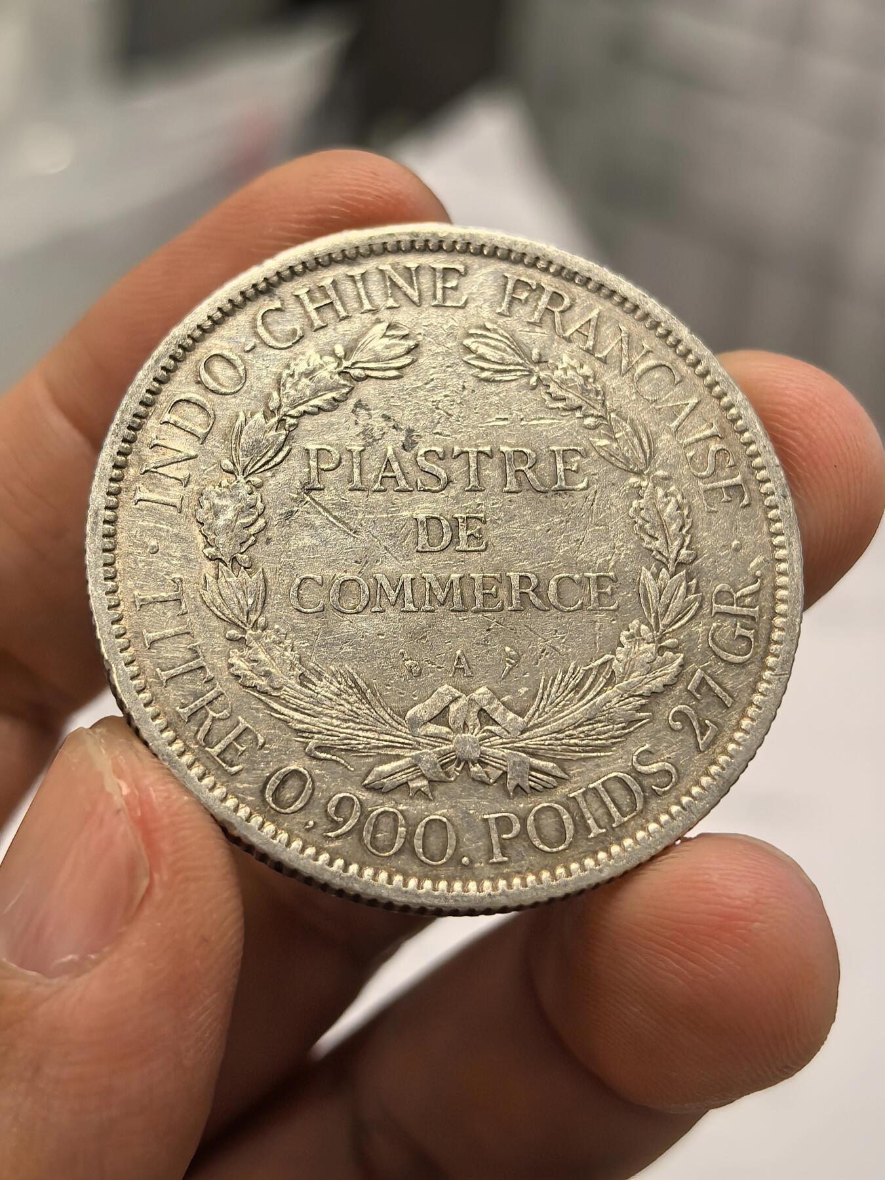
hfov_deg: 27.0
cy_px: 590
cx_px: 442
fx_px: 1841
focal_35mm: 54
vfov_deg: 35.5
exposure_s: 1/100
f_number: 2
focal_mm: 6.98
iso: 200
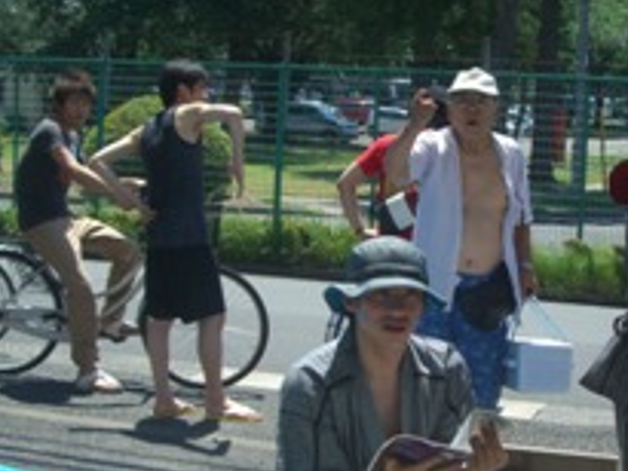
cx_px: 423
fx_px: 1507
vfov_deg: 17.8
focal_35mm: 83
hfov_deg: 23.4
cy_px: 306
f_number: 2.8
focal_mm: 7.9
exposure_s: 1/640
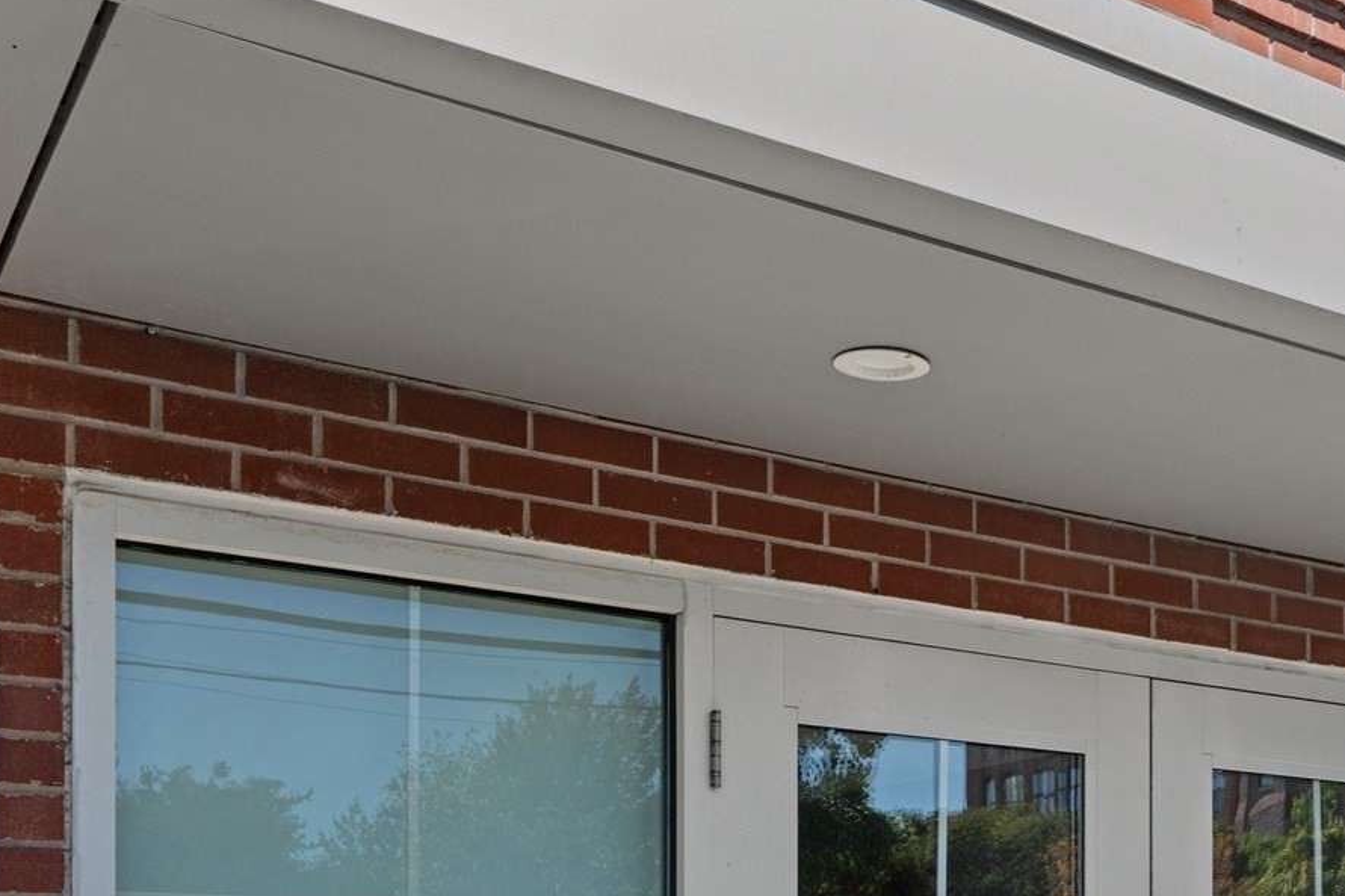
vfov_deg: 26.6
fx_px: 1718
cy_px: 1021
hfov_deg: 42.0
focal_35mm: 46
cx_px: 932
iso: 200
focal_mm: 20
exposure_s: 1/160
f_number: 9
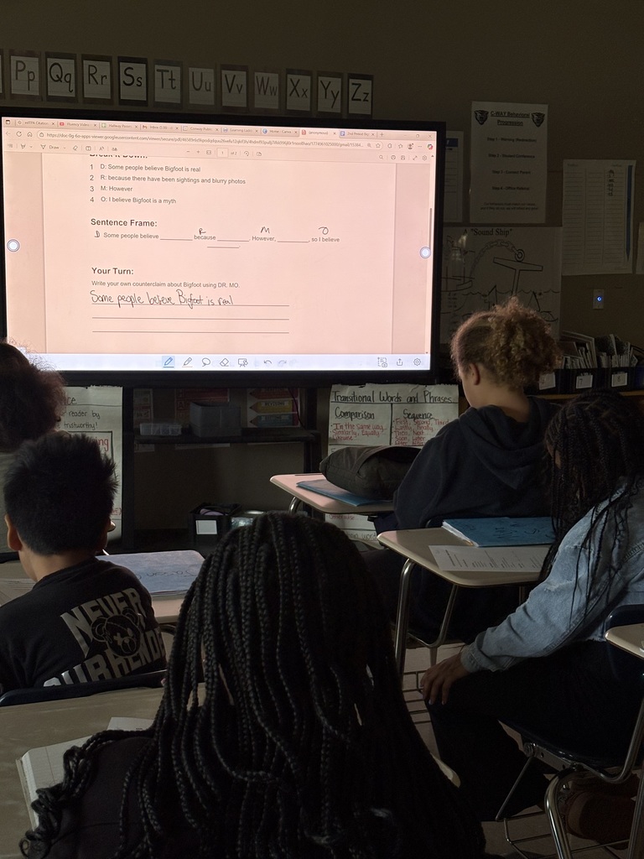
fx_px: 1290
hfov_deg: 28.0
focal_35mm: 52
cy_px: 430
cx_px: 322
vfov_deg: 36.8
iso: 50
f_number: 1.6
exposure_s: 1/90
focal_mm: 5.96
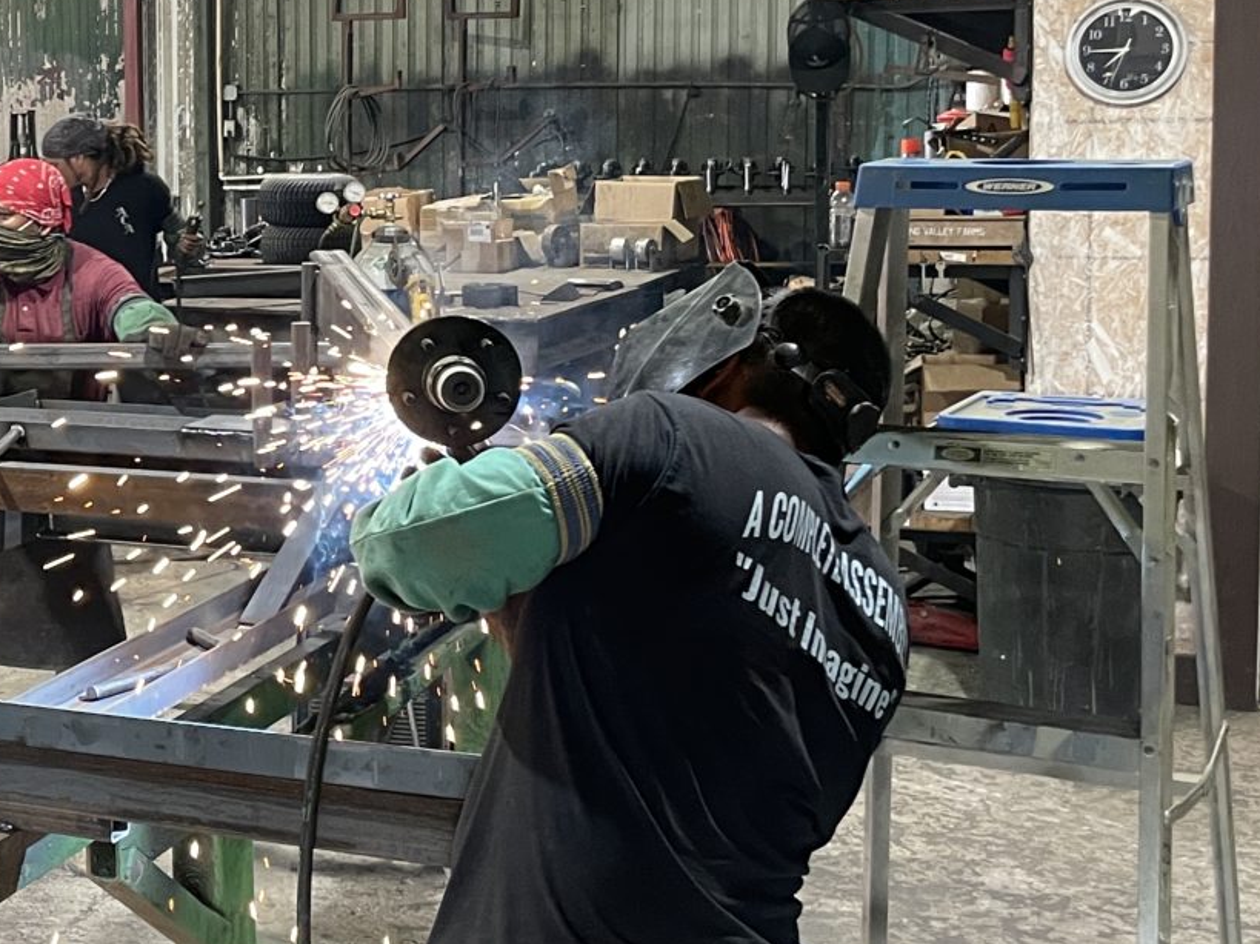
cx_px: -122
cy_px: 323
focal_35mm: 65
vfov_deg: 22.5
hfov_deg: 27.3
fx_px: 2366
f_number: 1.6
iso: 160
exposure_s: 1/60
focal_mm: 4.2
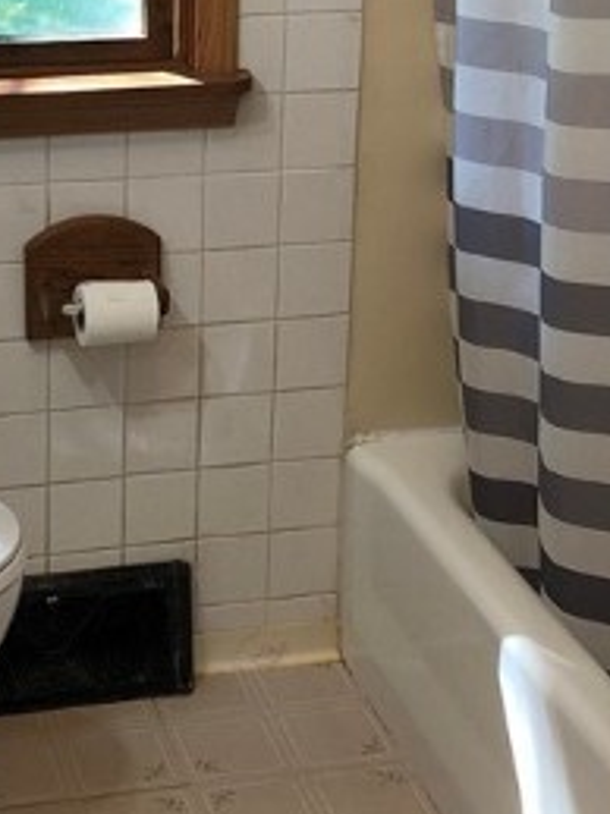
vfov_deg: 23.3
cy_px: 211
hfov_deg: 17.7
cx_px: 160
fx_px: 1952
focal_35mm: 83
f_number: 1.8
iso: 40
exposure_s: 1/20
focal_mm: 3.99
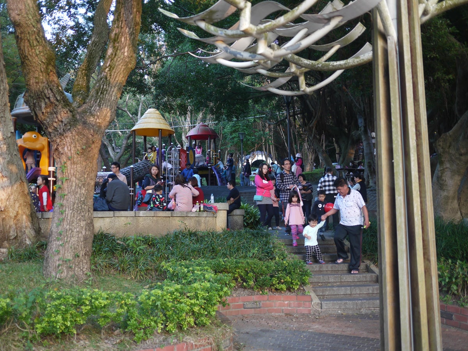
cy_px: 176
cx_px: 234
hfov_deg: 46.8
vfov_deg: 36.0
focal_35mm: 40
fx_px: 541
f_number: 1.7
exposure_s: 1/125
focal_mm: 20
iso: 160
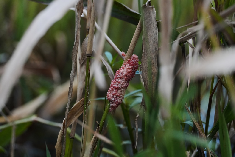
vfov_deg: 15.4
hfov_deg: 22.9
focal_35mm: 89
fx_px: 581
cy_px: 78
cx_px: 118
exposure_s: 1/125
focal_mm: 89
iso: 3200
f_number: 4
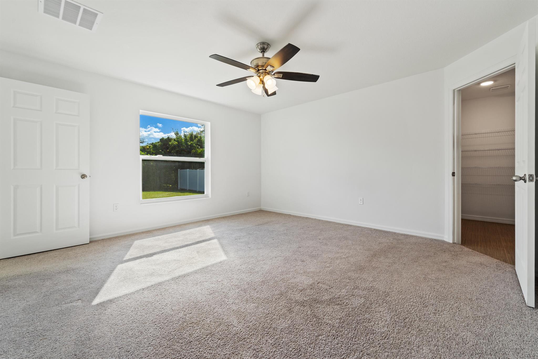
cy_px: 180
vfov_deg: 81.2
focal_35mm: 14
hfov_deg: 104.3
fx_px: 209
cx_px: 269
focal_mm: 14
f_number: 9
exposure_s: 1/40
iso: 250
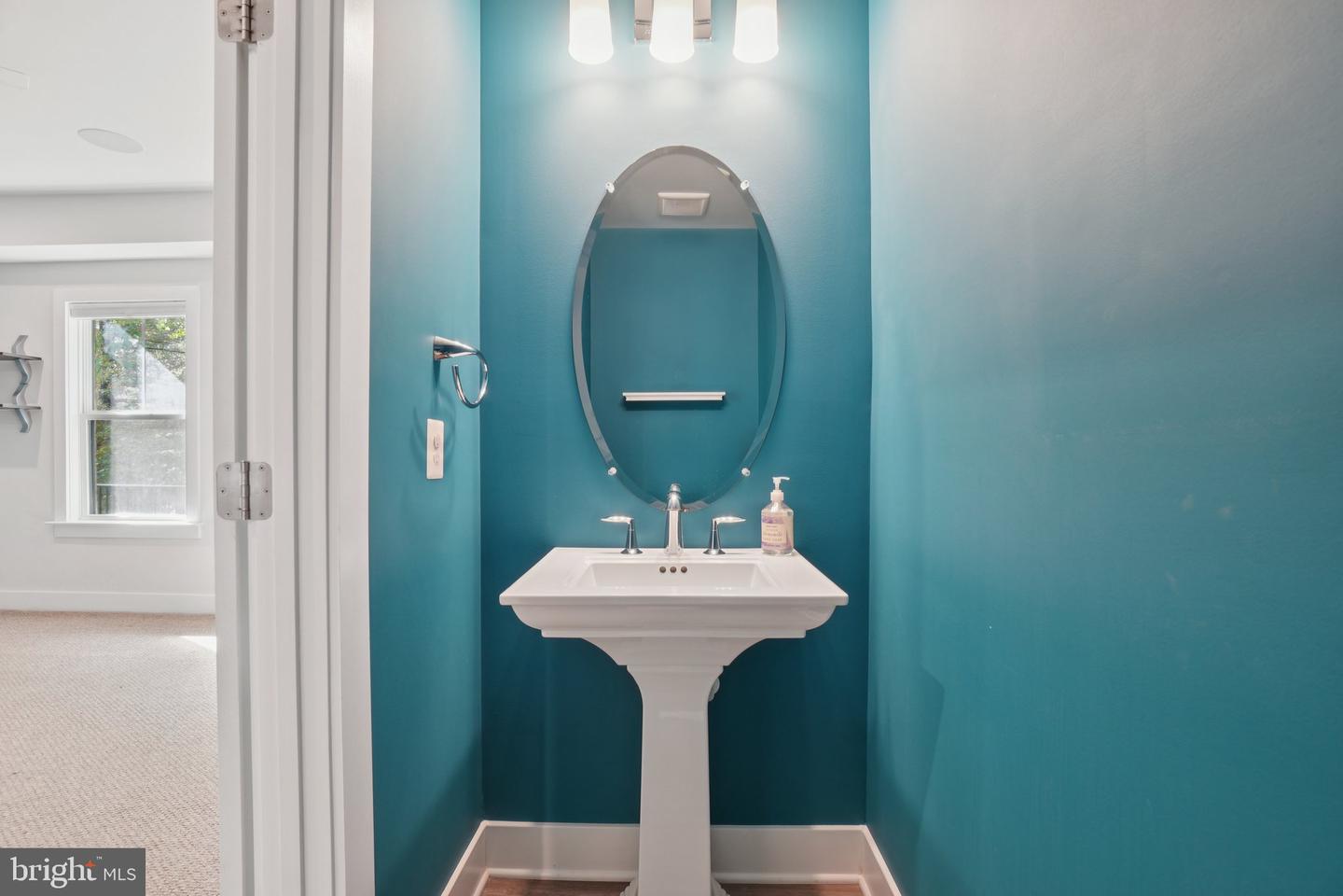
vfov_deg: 77.3
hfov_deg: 100.4
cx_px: 672
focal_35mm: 15
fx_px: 560
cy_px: 448
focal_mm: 10
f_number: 7.1
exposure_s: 1/2
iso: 100
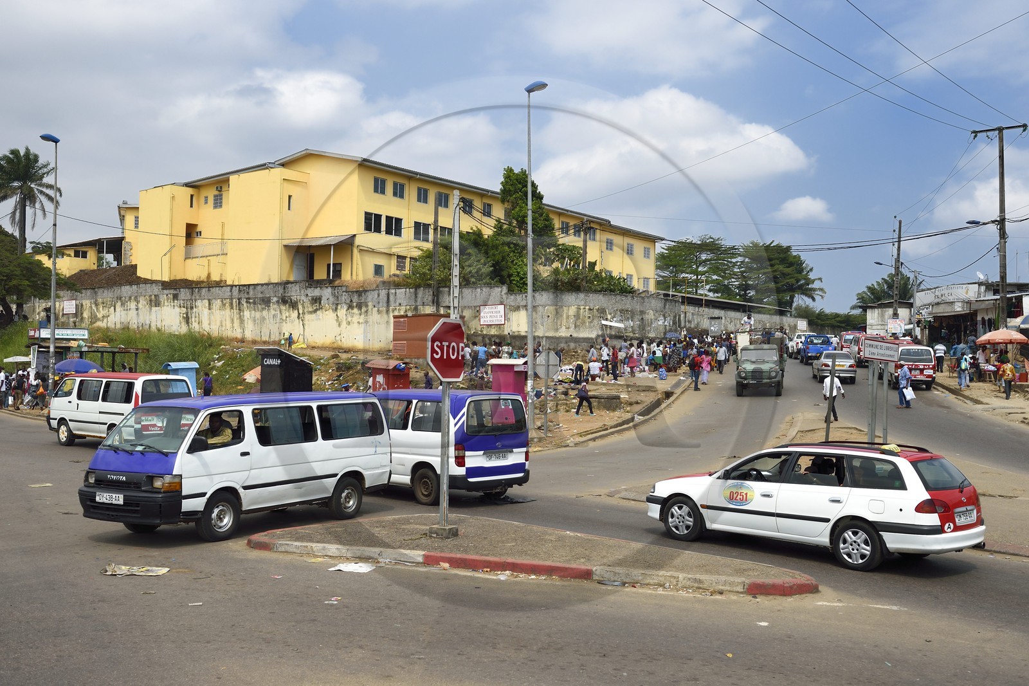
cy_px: 343
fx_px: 972
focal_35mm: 34
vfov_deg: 38.9
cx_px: 514
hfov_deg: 55.8
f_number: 6.3
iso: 200
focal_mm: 34
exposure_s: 1/1000
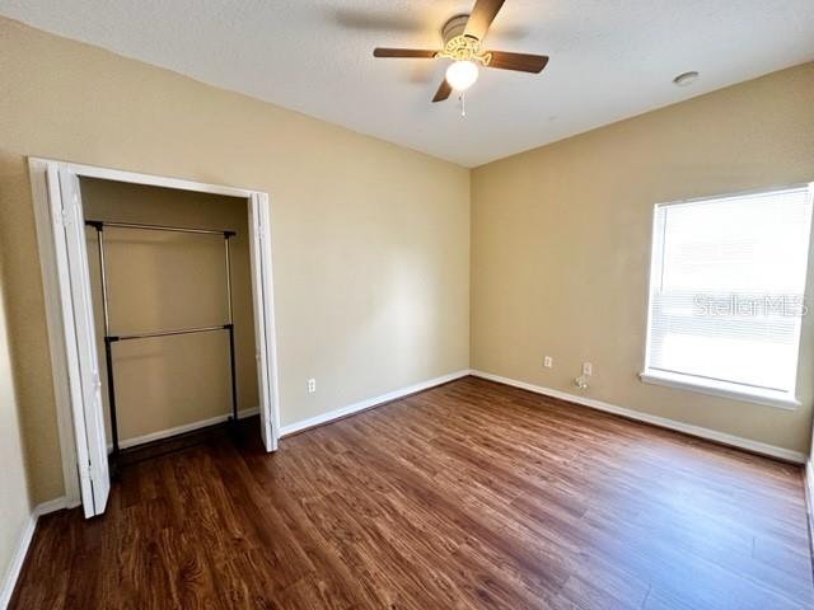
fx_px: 329
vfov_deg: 85.7
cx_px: 407
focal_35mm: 14
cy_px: 305
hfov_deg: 102.1
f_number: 2.2
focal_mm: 2.22
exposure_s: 1/60
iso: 250
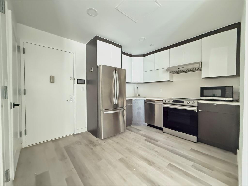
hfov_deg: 102.1
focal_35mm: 14
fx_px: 100
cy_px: 93
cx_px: 124
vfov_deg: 85.7
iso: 2500
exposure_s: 1/24
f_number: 2.2
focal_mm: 2.22
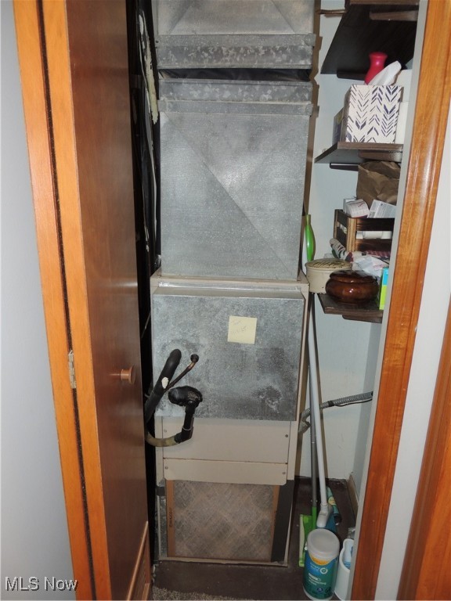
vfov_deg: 71.6
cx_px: 226
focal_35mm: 24
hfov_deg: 56.8
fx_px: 417
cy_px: 300
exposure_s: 1/30
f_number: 3
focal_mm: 4.3
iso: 200
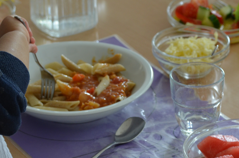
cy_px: 35
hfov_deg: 9.7
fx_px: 1404
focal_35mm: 212
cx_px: 190
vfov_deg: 6.4
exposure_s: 1/60
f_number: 4.5
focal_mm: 70
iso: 500
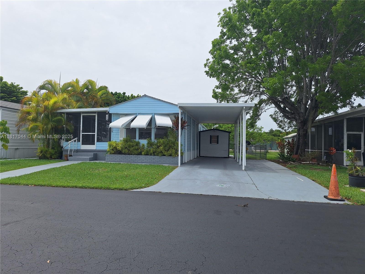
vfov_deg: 58.9
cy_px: 137
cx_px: 182
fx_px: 243
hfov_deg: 73.9
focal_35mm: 23
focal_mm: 5.54
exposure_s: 1/3968
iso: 40
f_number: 1.8
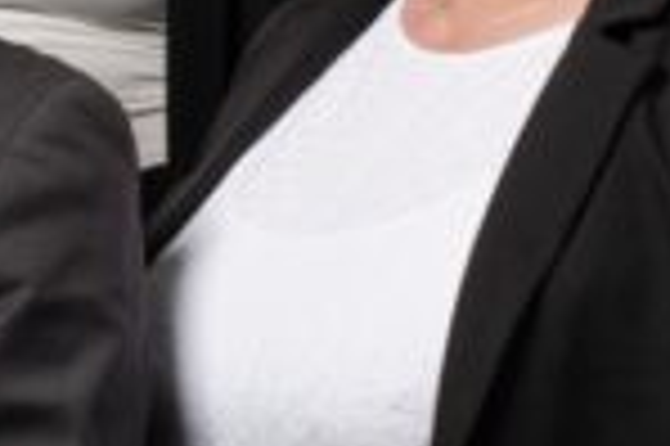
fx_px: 9016
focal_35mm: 485
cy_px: 223
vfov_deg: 2.8
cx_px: -67
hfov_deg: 4.2
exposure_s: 1/200
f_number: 8
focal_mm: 56
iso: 250
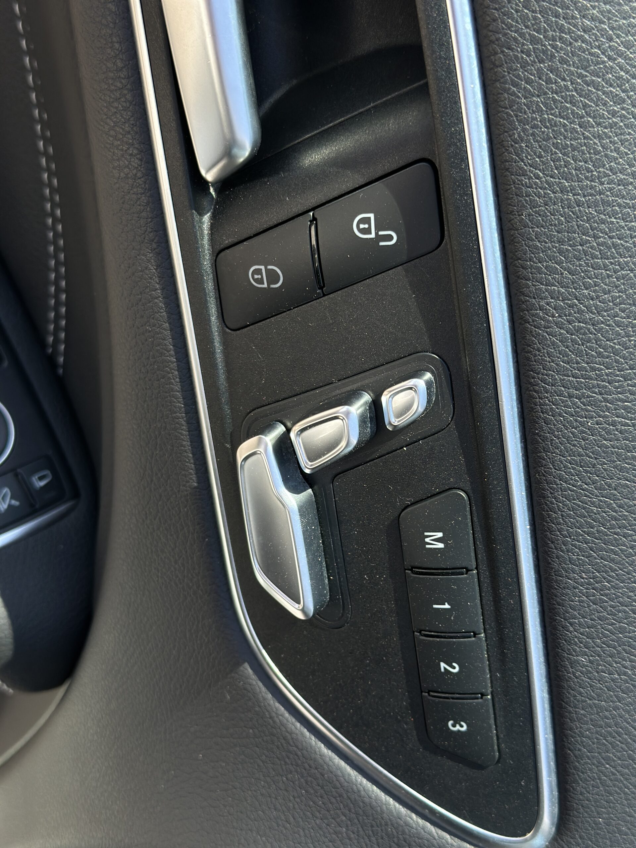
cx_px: 318
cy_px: 424
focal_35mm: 48
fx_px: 1176
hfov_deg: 30.3
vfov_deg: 39.7
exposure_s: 1/935
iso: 80
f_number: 1.78
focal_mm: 6.86
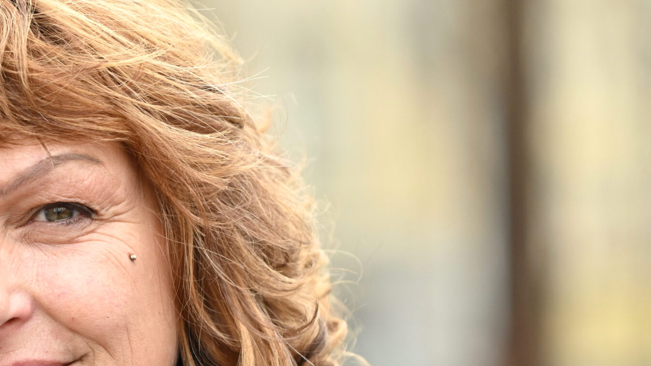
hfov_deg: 5.4
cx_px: 54
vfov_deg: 3.1
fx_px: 6852
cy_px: 279
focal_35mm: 397
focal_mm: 200
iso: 1250
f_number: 4
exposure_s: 1/1250
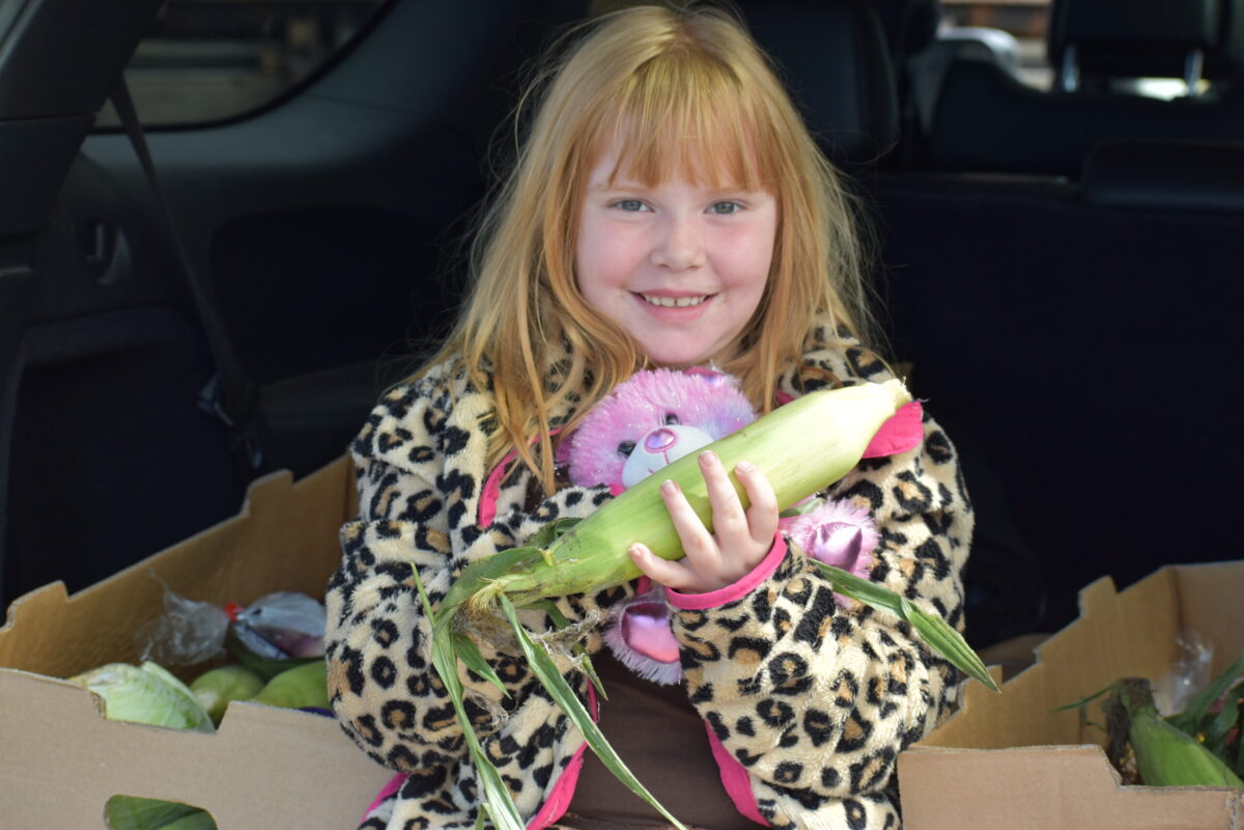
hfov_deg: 19.5
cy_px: 415
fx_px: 3628
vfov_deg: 13.0
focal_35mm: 105
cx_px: 622
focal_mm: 70
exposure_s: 1/500
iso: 320
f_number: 5.6
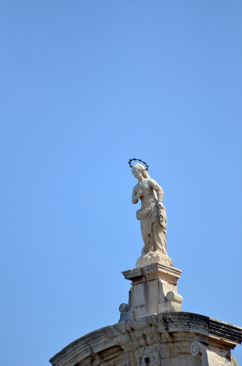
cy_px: 183
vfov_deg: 4.6
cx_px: 121
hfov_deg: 3.0
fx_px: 4561
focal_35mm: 450
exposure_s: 1/8000
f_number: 5.6
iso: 1400
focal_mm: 300
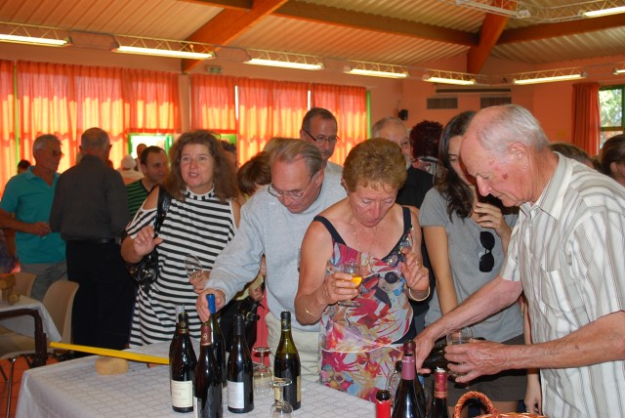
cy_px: 209
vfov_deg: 34.3
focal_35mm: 39
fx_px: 678
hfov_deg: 49.5
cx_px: 312
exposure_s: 1/60
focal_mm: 26
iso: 200
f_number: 4.5
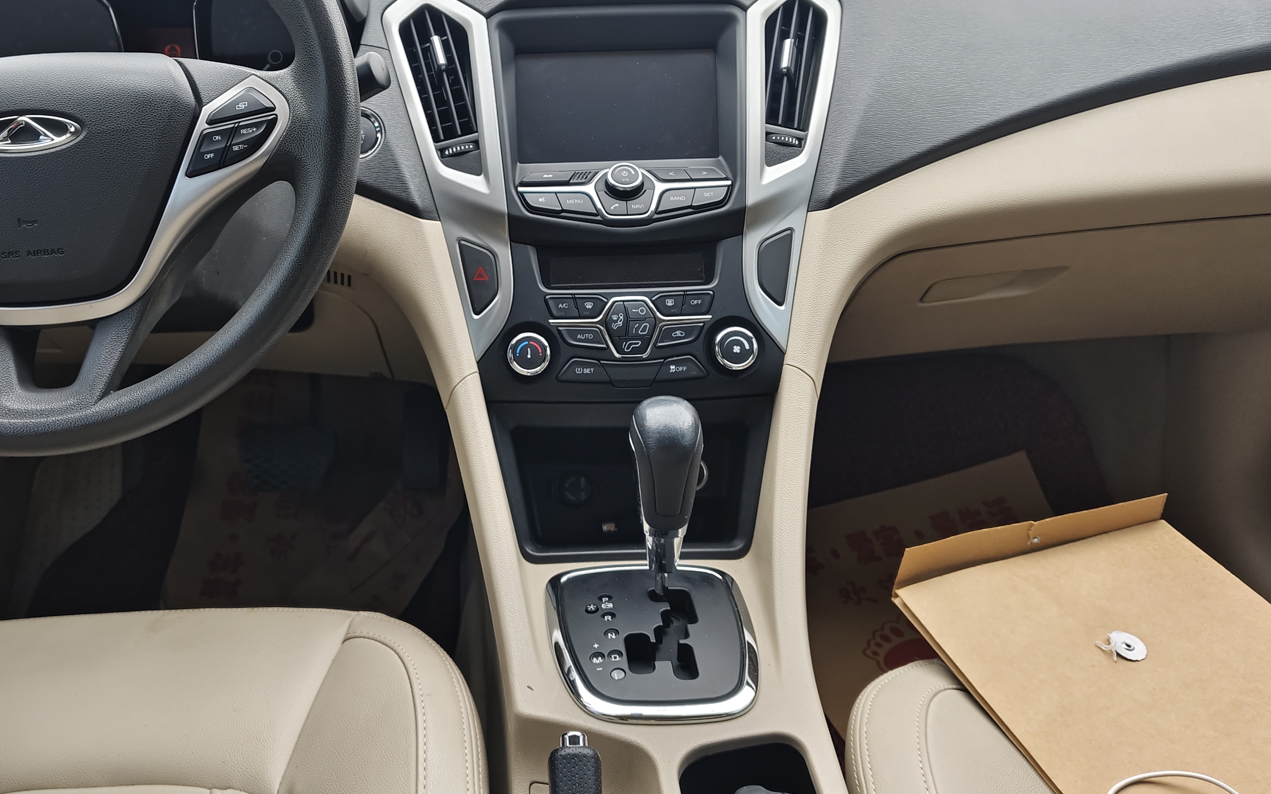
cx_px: 497
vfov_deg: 39.3
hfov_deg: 59.1
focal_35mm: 32
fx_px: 1108
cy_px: 331
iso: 124
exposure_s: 1/100
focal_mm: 5.56
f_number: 1.88
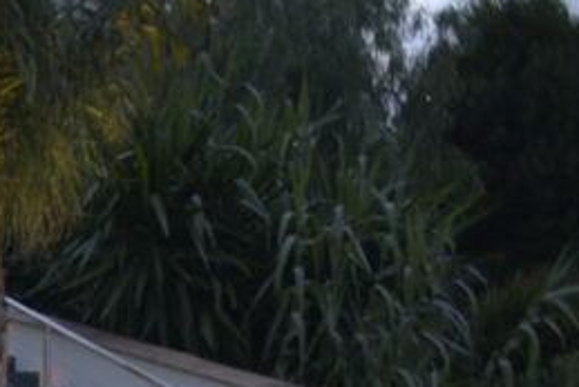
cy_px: 728
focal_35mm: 95
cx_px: -550
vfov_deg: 12.9
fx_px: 1529
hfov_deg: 16.7
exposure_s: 1/40
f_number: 2.8
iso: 1600
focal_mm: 24
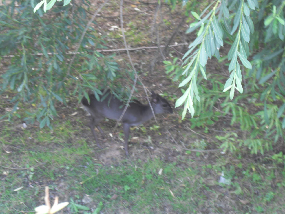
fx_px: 865
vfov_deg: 14.1
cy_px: 107
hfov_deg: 18.7
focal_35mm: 105
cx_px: 140
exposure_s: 1/10
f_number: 5.7
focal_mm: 21.6
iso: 200
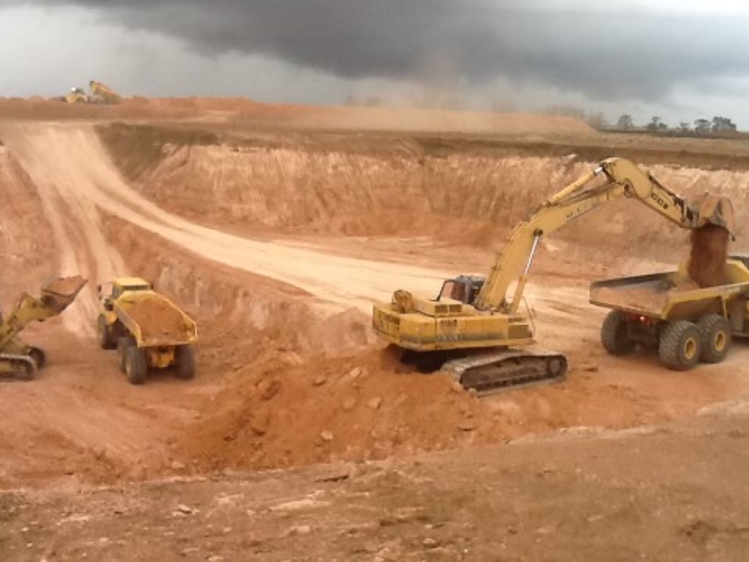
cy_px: 281
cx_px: 374
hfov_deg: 56.8
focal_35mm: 32
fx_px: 692
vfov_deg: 44.2
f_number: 2.4
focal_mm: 2.03
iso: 80
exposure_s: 1/40
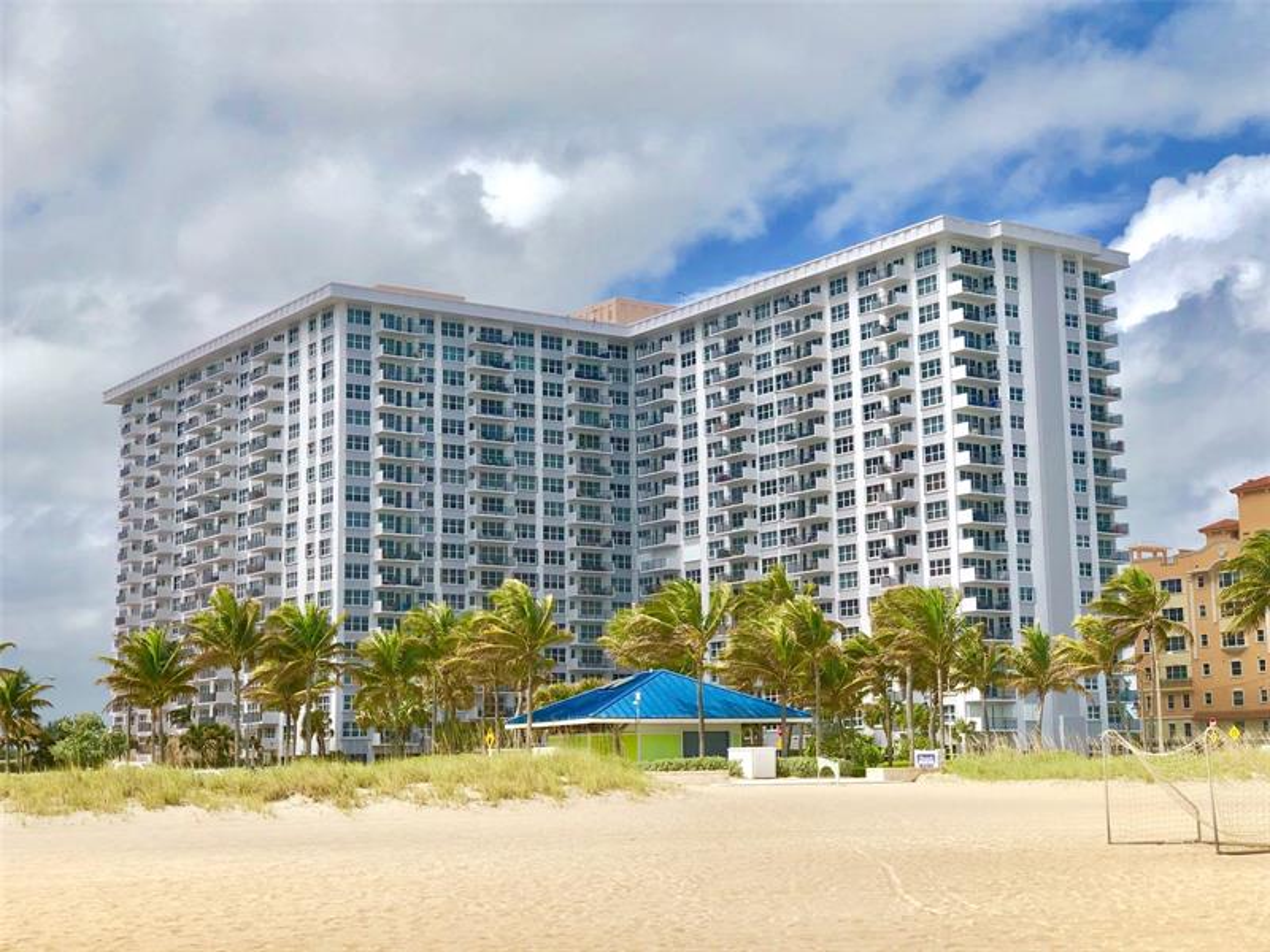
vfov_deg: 28.0
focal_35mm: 52
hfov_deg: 36.8
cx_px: 635
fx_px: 1908
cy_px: 476
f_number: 2.4
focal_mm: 6
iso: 16
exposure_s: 1/1779
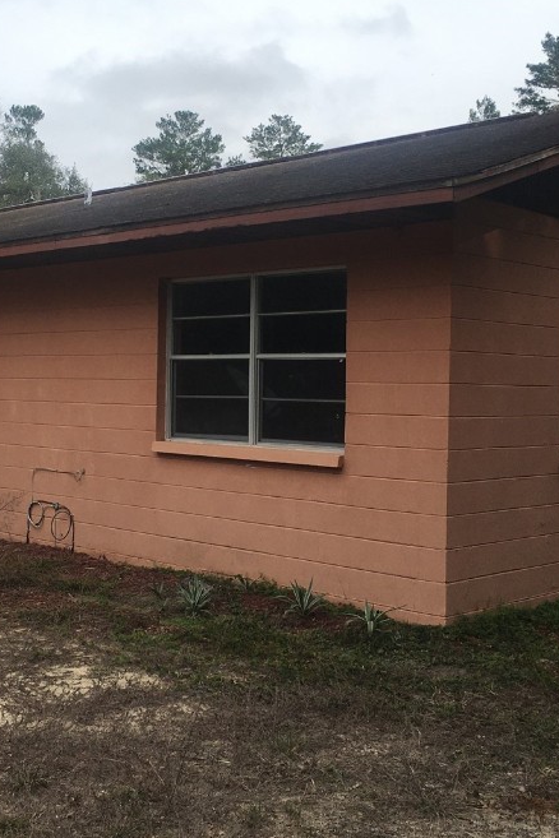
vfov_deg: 41.9
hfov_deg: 28.5
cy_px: 390
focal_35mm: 47
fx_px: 1095
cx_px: 207
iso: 25
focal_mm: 4.15
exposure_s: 1/1350
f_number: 2.2
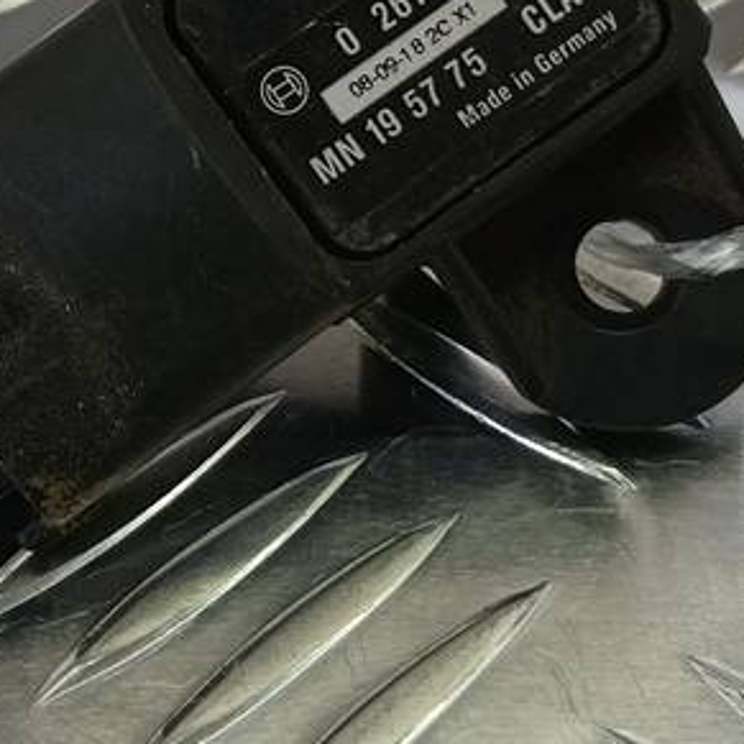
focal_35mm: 84
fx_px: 2043
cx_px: 268
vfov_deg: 20.5
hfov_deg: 20.6
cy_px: 212
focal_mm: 4.11
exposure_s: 1/100
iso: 136
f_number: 1.6
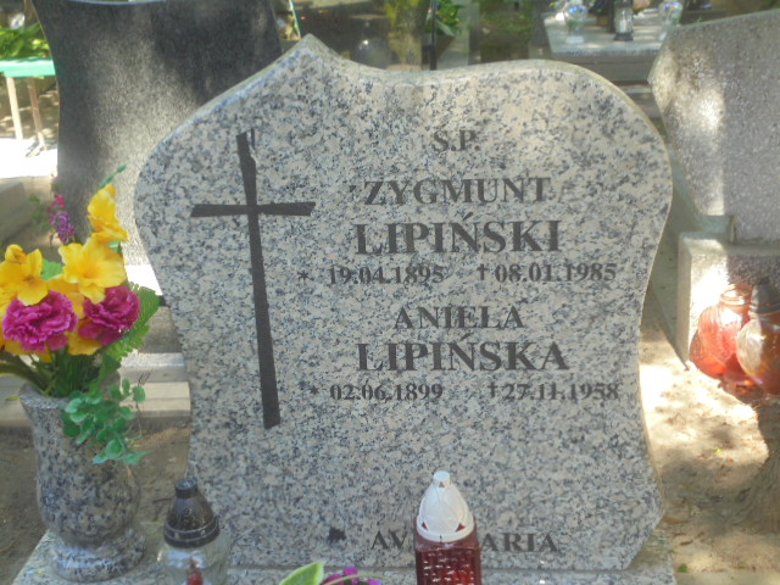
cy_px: 292
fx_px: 1104
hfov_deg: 38.9
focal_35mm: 49
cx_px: 390
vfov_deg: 29.7
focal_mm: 8.9
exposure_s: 1/60
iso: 100
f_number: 4.8
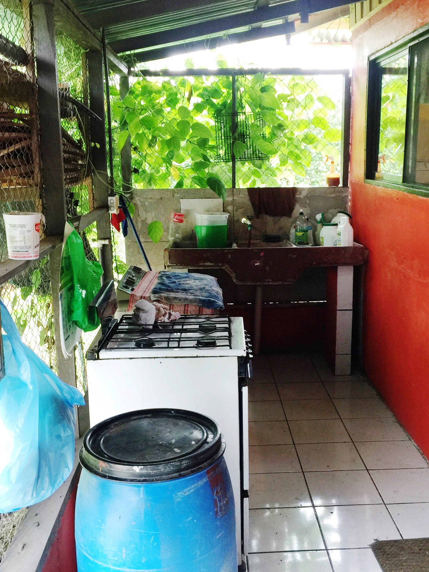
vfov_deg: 47.9
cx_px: 248
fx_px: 644
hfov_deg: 36.7
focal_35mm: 39
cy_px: 284
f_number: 2.2
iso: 40
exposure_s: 1/30
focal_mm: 4.15
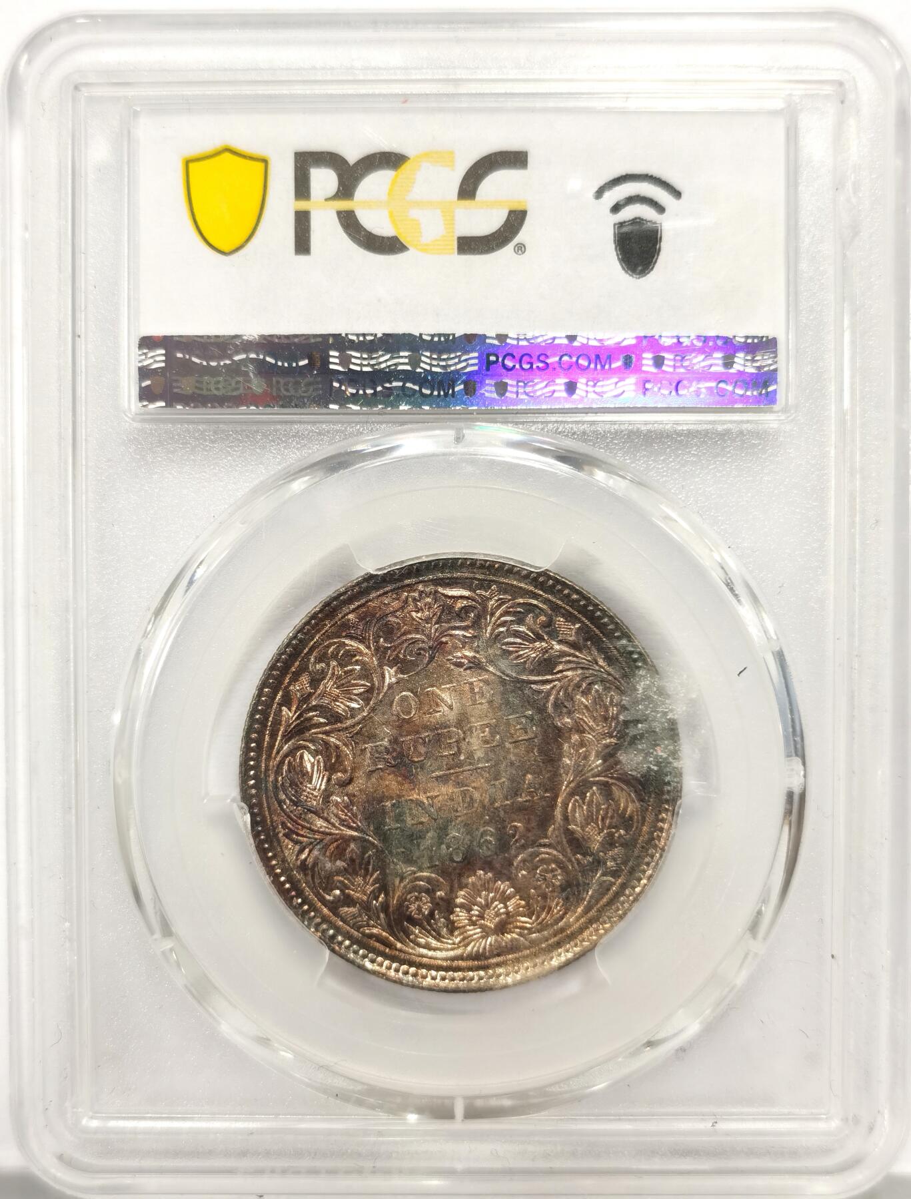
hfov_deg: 27.2
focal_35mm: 54
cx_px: 456
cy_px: 600
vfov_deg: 35.4
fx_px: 1880
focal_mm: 5.56
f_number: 16
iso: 125
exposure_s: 1/100
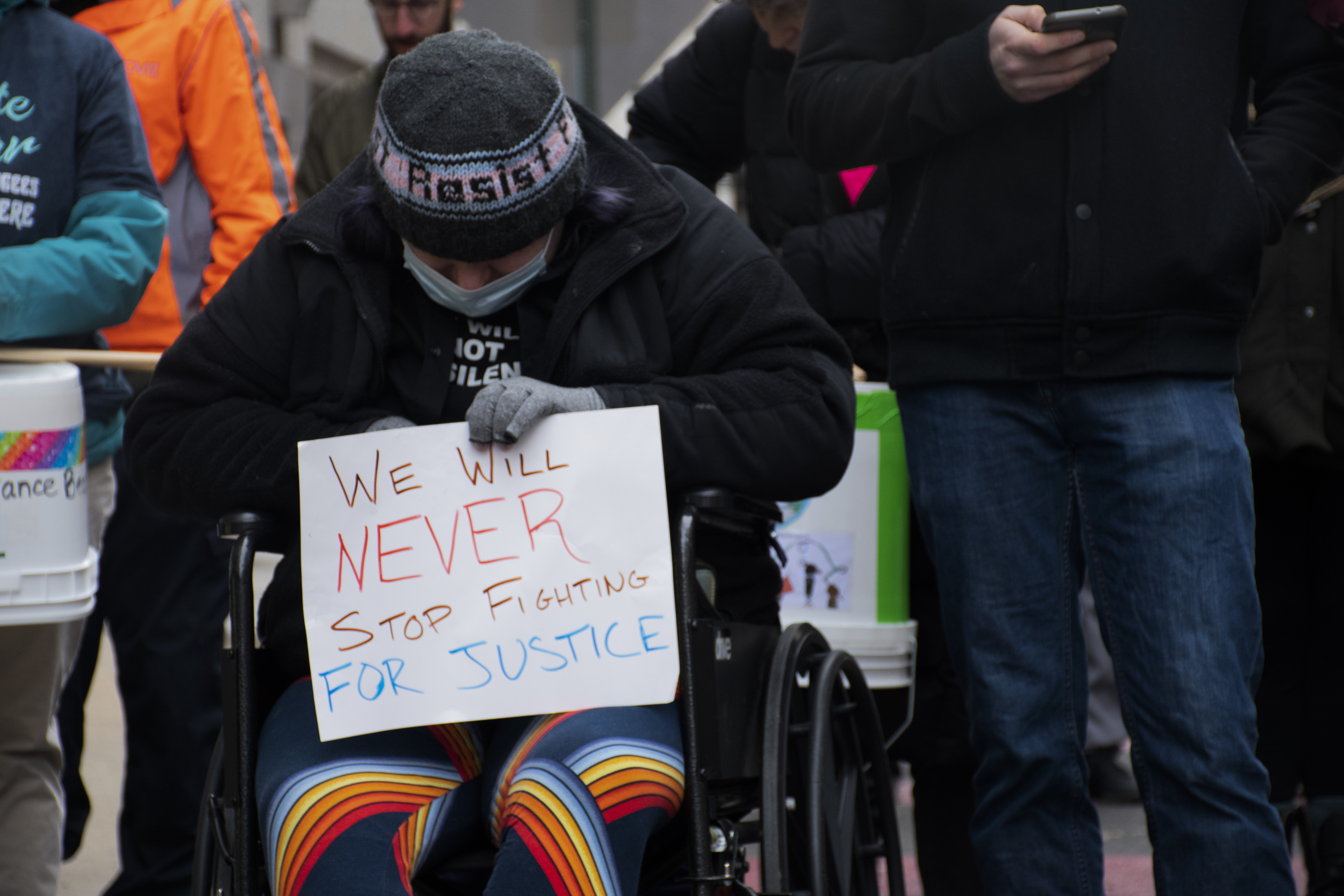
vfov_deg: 10.8
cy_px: 448
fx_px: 4741
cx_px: 672
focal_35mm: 127
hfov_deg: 16.1
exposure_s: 1/250
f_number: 5.3
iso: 640
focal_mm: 85
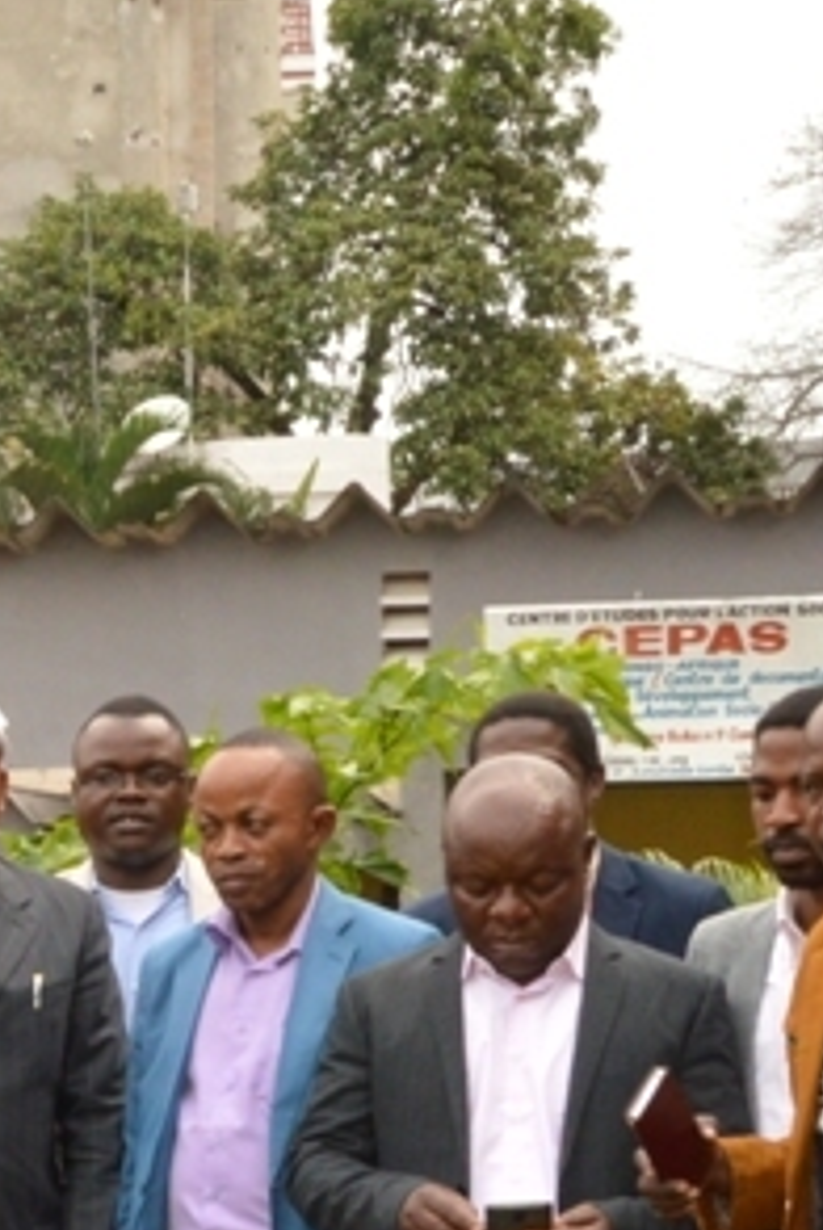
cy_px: 1100
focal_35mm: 105
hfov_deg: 11.8
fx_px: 3586
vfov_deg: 19.1
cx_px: -773
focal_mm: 19
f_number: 16
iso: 800
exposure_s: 1/200
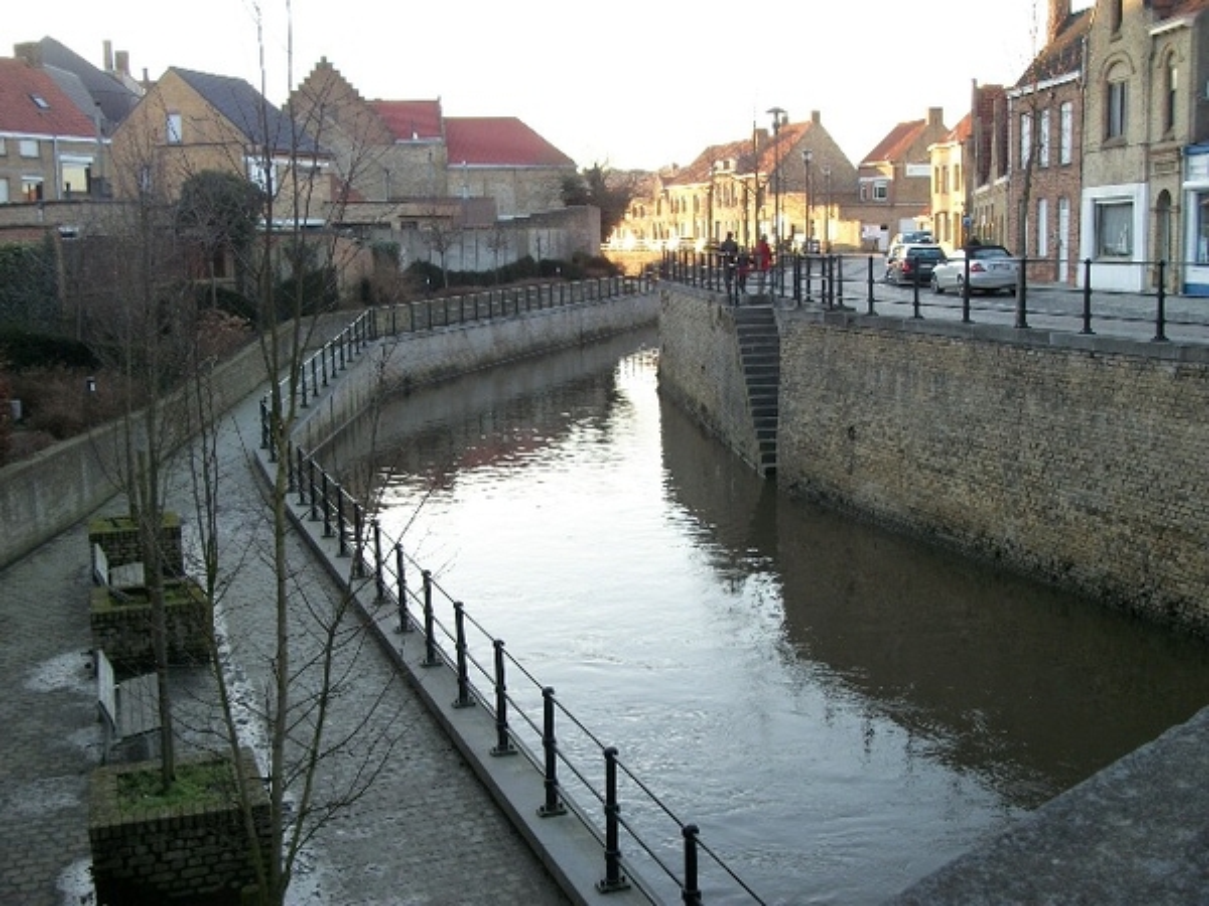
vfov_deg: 36.0
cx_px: 604
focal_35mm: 40
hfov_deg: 46.8
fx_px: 1397
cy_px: 453
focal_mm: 7.1
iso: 80
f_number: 3.2
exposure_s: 1/125
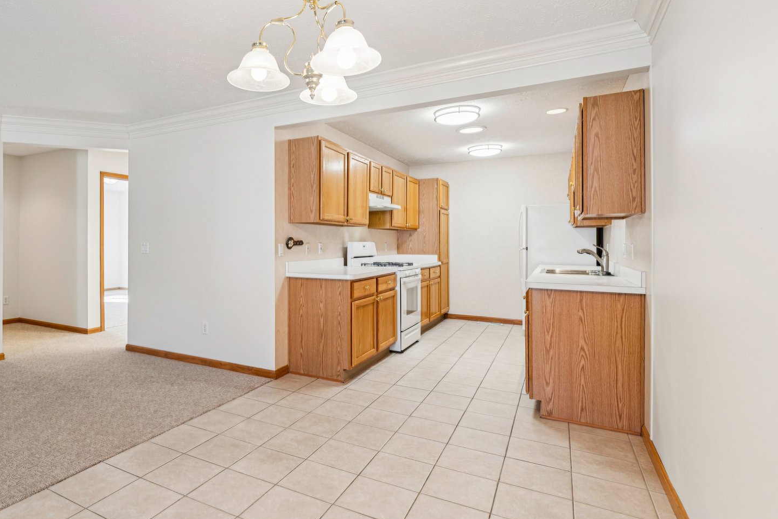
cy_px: 236
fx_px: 432
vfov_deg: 61.8
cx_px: 285
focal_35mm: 20
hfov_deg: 82.2
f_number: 5.6
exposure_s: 1/25
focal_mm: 14
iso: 200
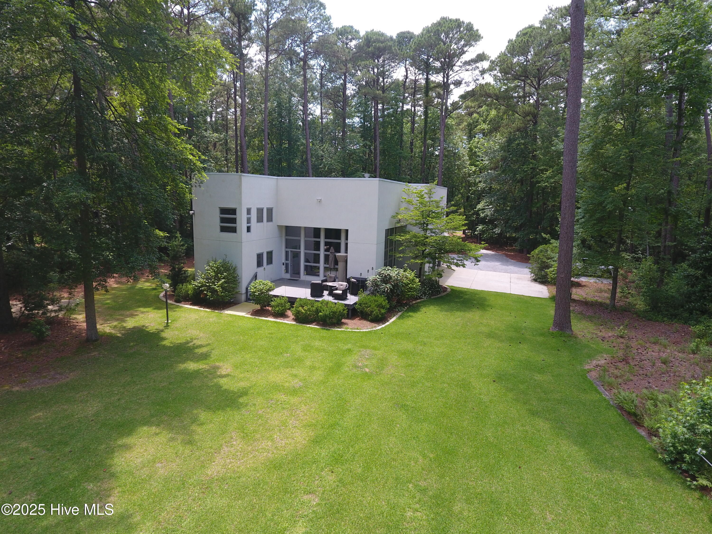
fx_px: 411
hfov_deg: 81.7
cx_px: 356
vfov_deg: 66.0
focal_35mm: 20
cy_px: 267
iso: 100
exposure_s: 1/246
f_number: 2.8
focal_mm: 3.61
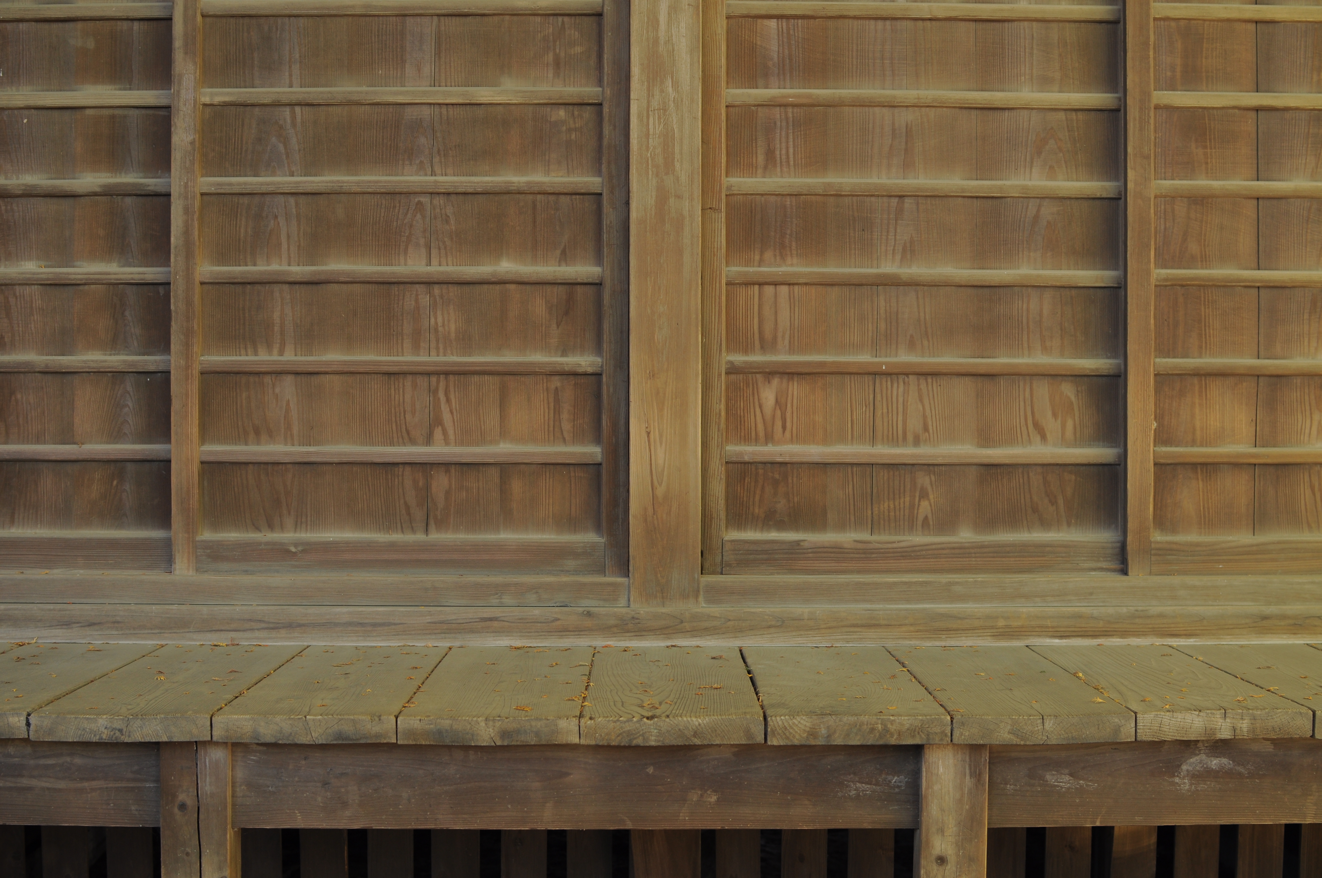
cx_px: 661
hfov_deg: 37.9
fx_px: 1926
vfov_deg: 25.7
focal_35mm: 52
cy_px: 439
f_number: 4
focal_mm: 35
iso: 200
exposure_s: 1/15
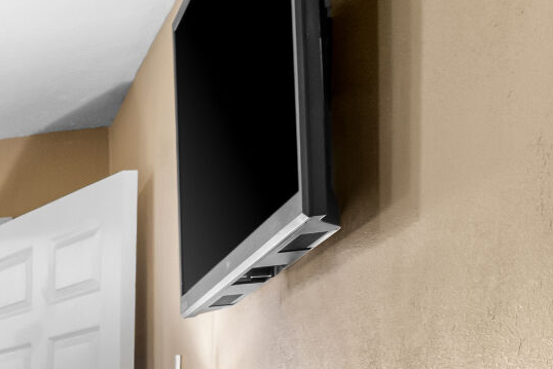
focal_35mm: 78
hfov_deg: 14.1
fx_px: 1198
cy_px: 528
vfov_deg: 16.2
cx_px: -853
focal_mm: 14
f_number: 8
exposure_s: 4
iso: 125
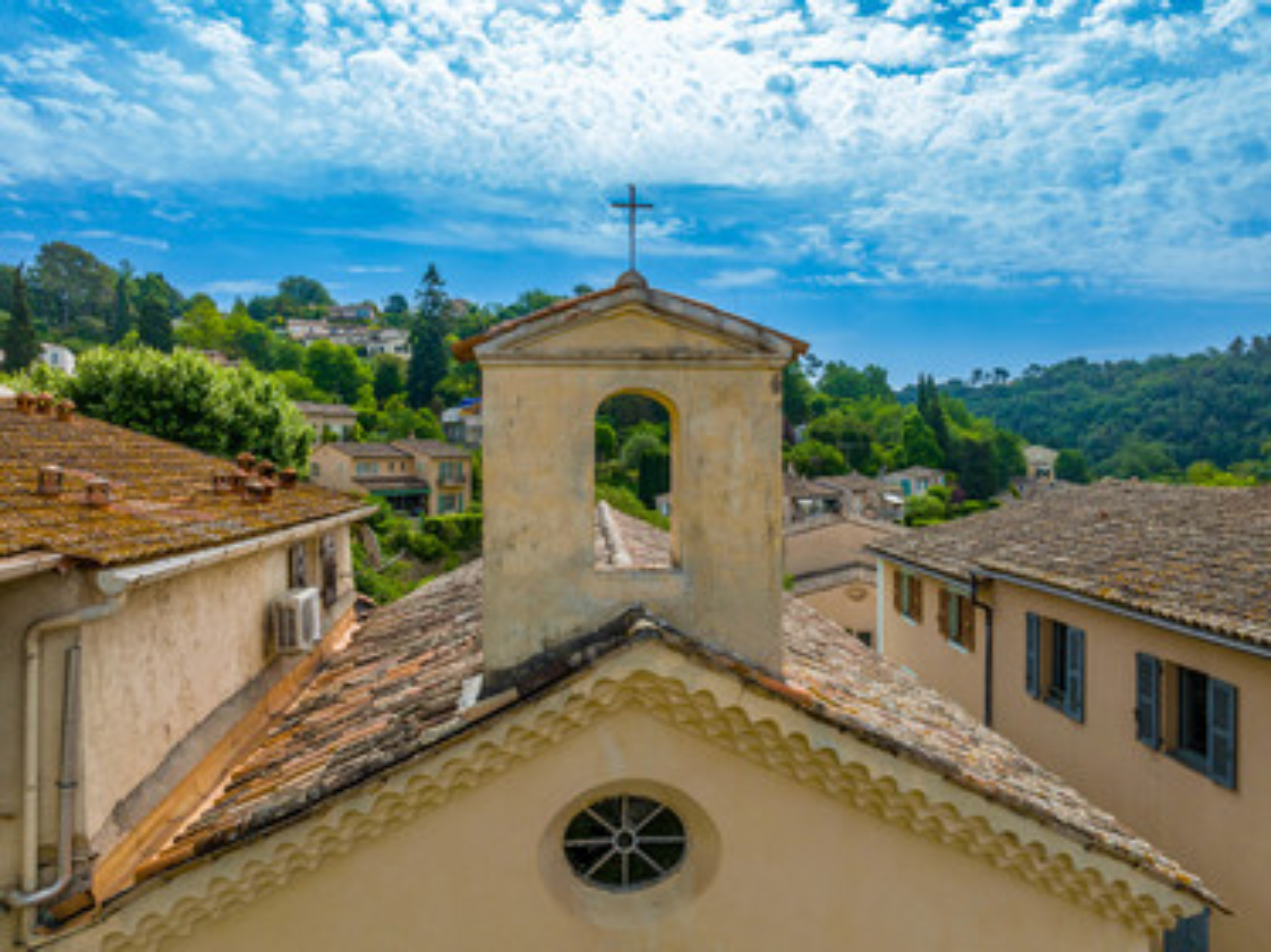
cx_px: 636
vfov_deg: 56.8
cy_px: 476
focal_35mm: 24
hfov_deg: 71.6
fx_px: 881
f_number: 9
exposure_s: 1/500
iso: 200
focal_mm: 12.3
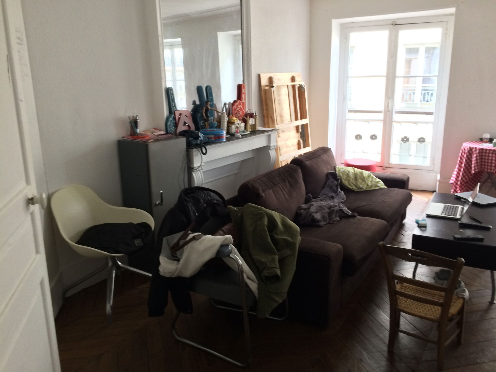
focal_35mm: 29
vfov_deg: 48.2
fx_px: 416
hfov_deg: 61.7
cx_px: 248
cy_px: 186
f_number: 2.2
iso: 160
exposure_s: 1/33
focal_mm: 4.15
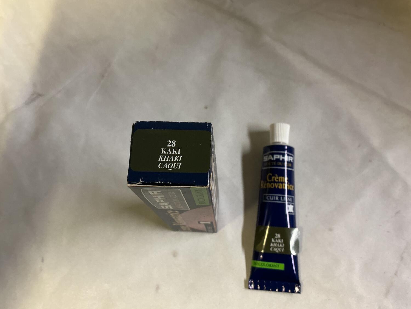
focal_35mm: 29
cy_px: 154
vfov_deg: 48.2
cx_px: 206
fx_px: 344
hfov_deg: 61.7
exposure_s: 1/50
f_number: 1.8
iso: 125
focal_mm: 3
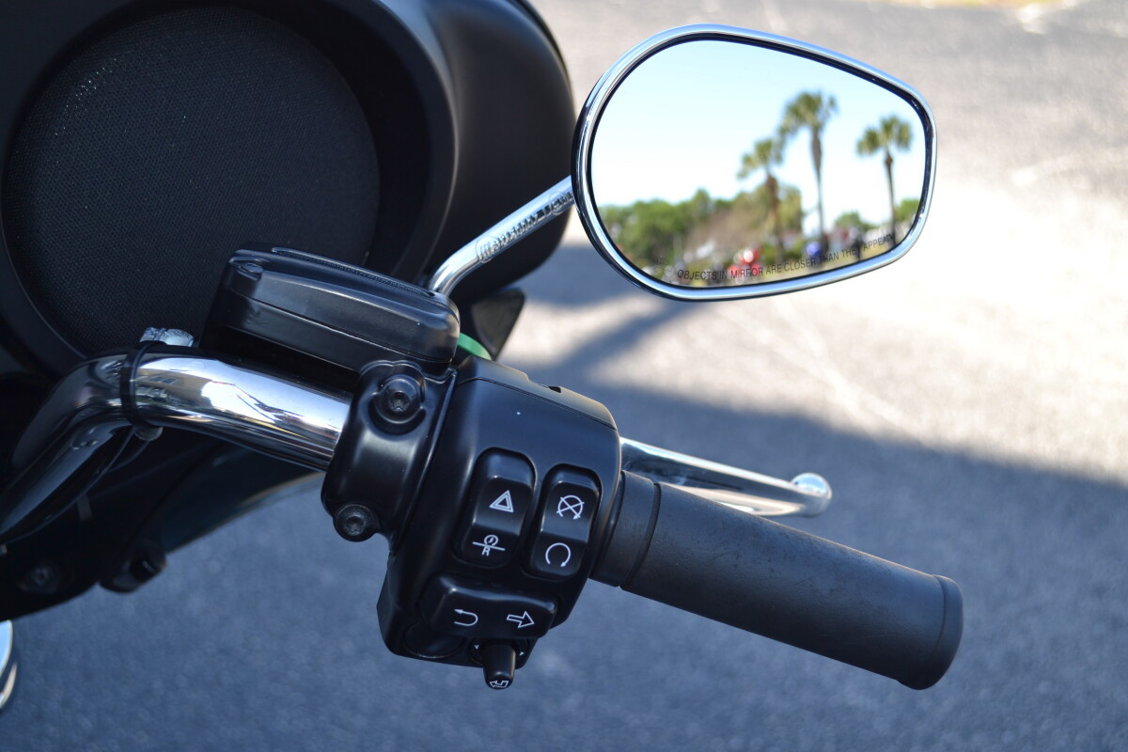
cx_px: 564
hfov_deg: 46.4
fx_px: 1316
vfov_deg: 31.9
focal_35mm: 42
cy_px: 376
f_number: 4.5
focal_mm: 28
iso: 100
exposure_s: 1/160
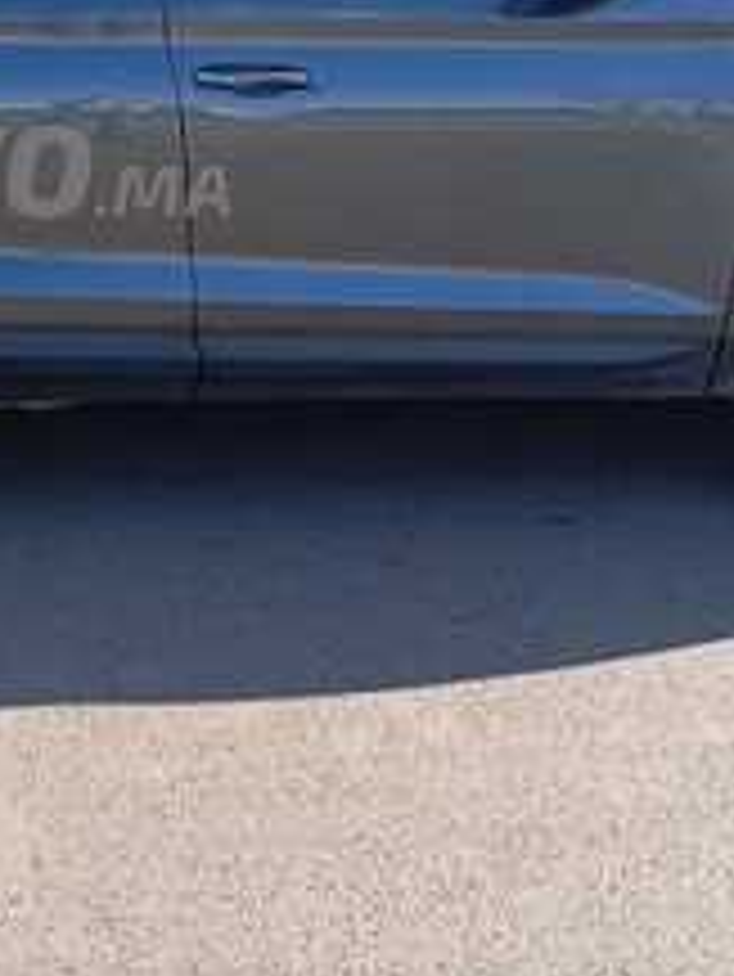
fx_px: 1751
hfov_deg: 22.6
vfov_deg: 30.3
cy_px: 171
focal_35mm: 62
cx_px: -34
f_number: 1.8
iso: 106
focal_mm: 4.22
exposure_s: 1/157
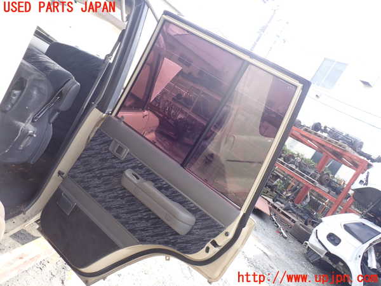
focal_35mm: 30
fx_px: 330
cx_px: 190
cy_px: 143
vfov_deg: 46.8
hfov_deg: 60.0
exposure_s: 1/160
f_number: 3.2
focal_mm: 5.4
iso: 100
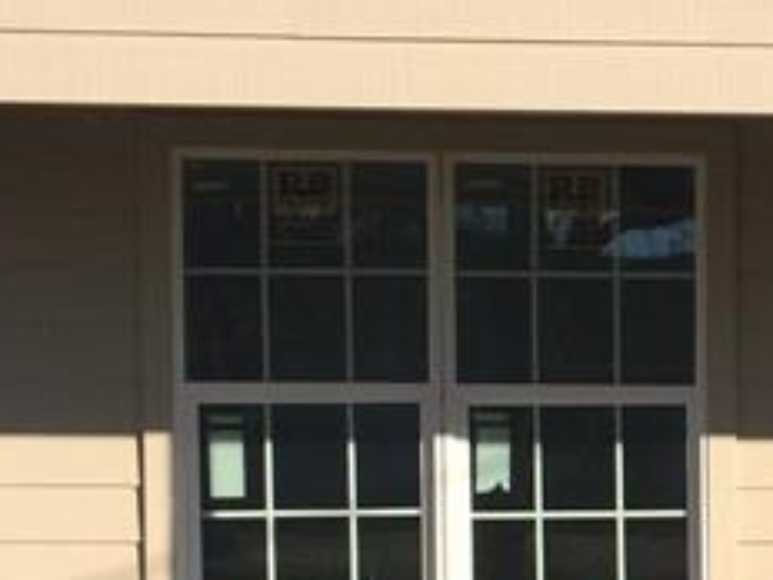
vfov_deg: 11.5
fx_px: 2858
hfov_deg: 14.8
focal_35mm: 128
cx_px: 976
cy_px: 523
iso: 32
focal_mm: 4.15
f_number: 2.2
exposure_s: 1/2415
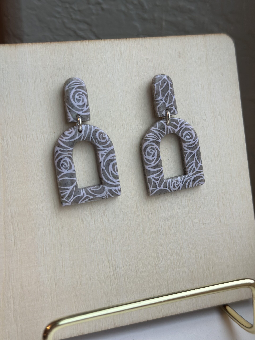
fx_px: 471
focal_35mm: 48
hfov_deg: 30.3
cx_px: 128
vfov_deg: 39.7
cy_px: 170
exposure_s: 1/60
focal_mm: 6.86
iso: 80
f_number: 1.78
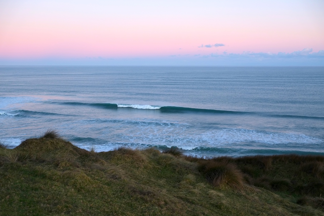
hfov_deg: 45.4
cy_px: 108
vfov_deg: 31.2
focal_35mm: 43
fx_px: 387
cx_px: 162
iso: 400
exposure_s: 1/250
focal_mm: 28.9
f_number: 3.2
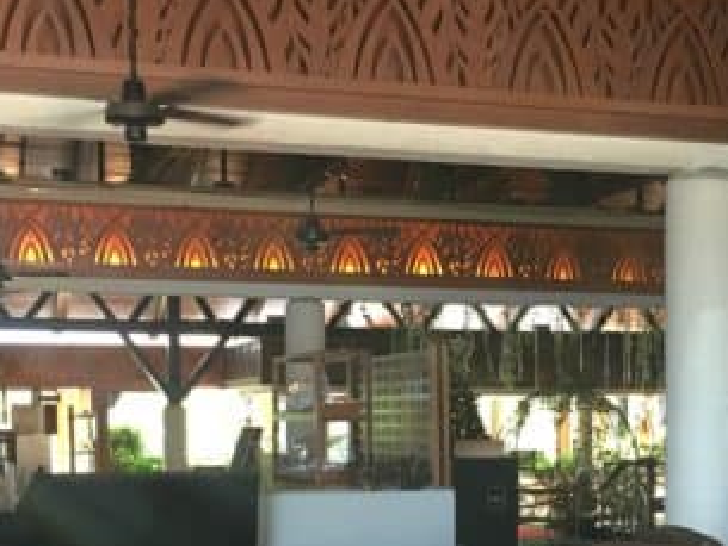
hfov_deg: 25.3
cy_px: 515
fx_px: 1599
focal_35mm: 76
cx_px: 554
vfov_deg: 19.0
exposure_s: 1/33
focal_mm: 4.15
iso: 125
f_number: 2.2
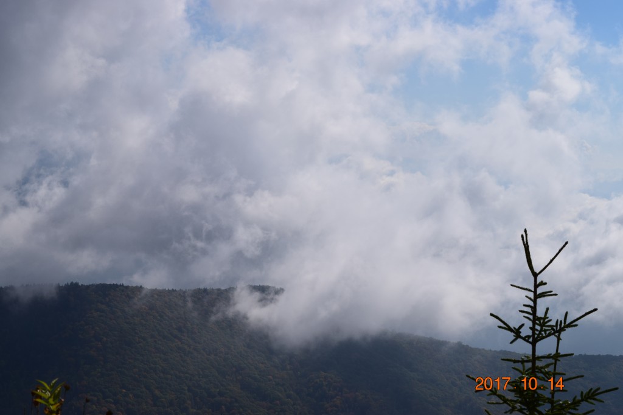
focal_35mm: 82
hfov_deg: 24.6
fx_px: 1427
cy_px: 208
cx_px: 312
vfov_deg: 16.5
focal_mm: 55
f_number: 13
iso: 200
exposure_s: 1/800
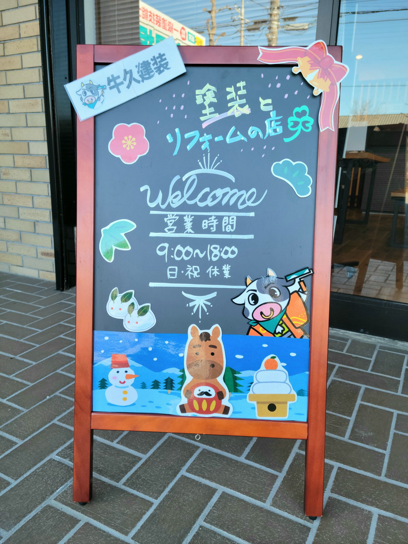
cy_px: 272
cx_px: 204
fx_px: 440
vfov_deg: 63.4
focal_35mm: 28
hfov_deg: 49.7
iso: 25
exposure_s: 1/50
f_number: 2
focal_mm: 5.9
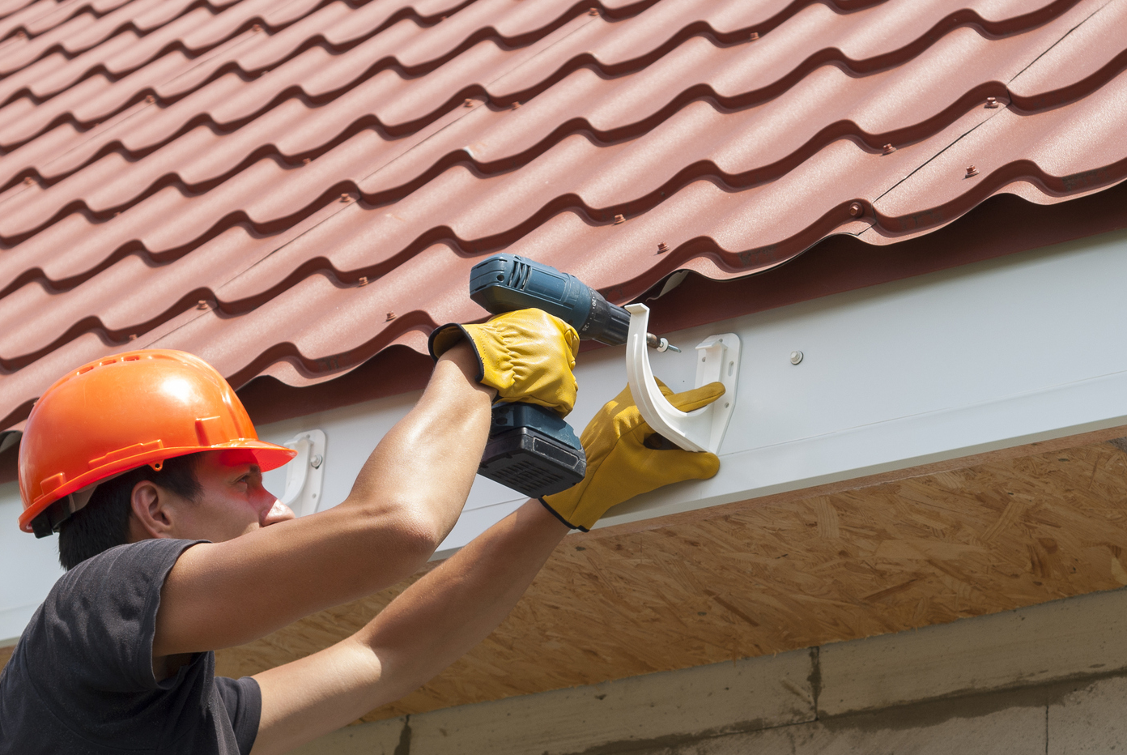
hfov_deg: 17.9
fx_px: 3573
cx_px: 588
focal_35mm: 114
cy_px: 417
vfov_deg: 12.1
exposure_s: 1/320
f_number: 5.6
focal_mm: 50
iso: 100
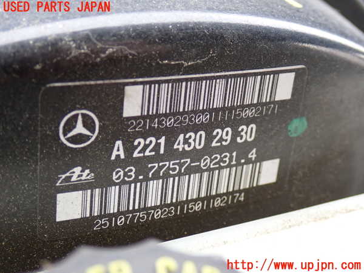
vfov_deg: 25.2
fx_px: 610
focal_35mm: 58
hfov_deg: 33.2
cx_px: 182
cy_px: 136
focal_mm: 10.35
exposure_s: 1/60
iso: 320
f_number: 3.5
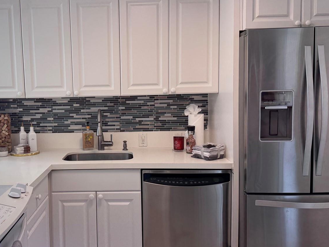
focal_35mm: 34
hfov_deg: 53.1
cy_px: 118
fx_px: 323
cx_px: 114
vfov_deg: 41.8
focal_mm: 6.76
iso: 125
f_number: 1.78
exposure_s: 1/120
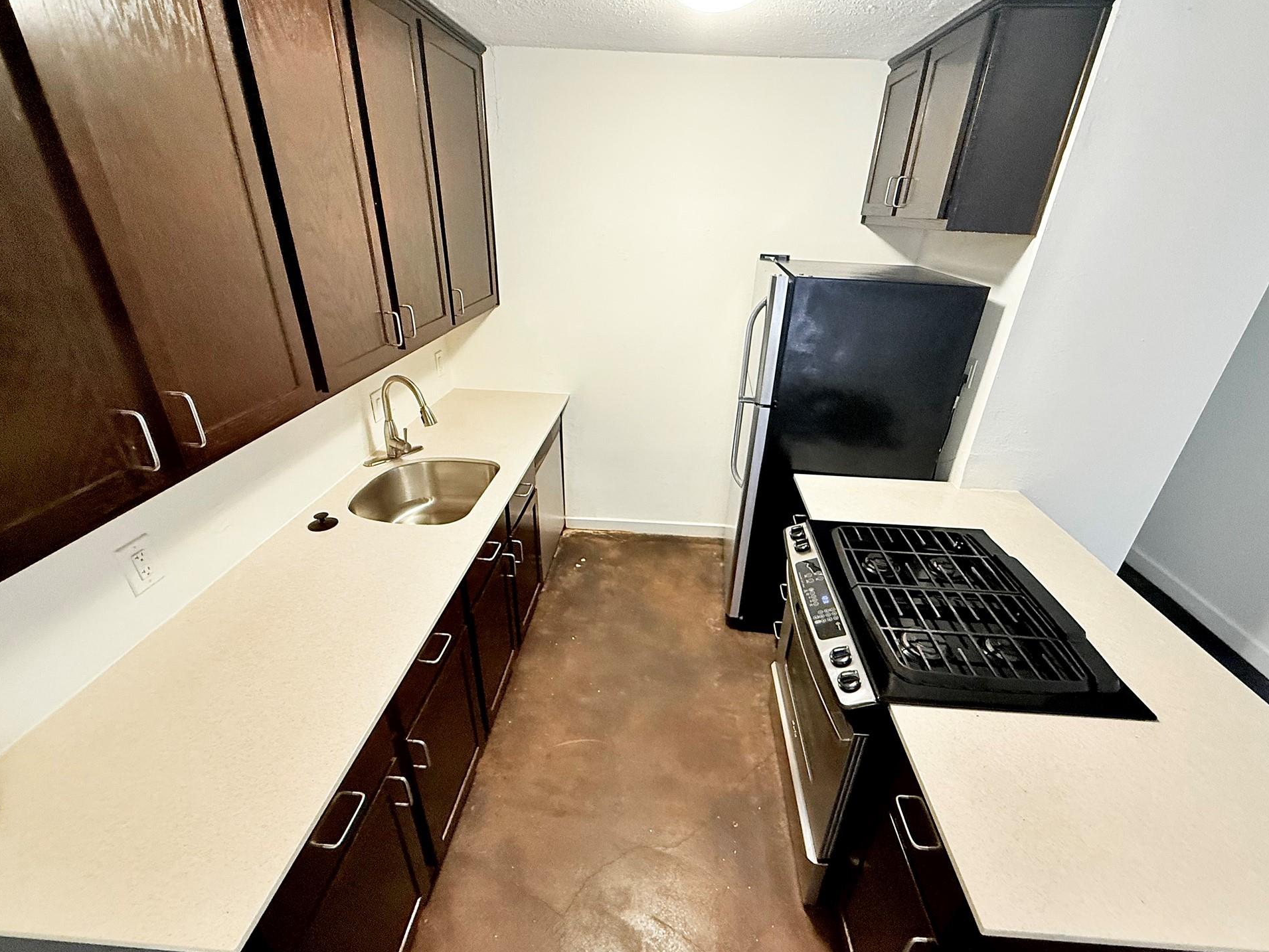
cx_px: 655
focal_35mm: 15
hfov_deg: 98.1
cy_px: 475
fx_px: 550
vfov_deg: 81.8
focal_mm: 2.22
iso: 400
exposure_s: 1/60
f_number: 2.2
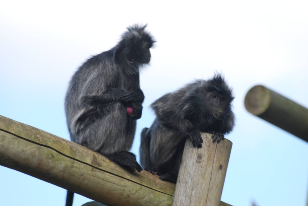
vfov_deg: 3.1
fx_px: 3855
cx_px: 154
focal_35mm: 450
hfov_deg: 4.6
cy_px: 103
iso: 140
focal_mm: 300
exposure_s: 1/125
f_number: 8
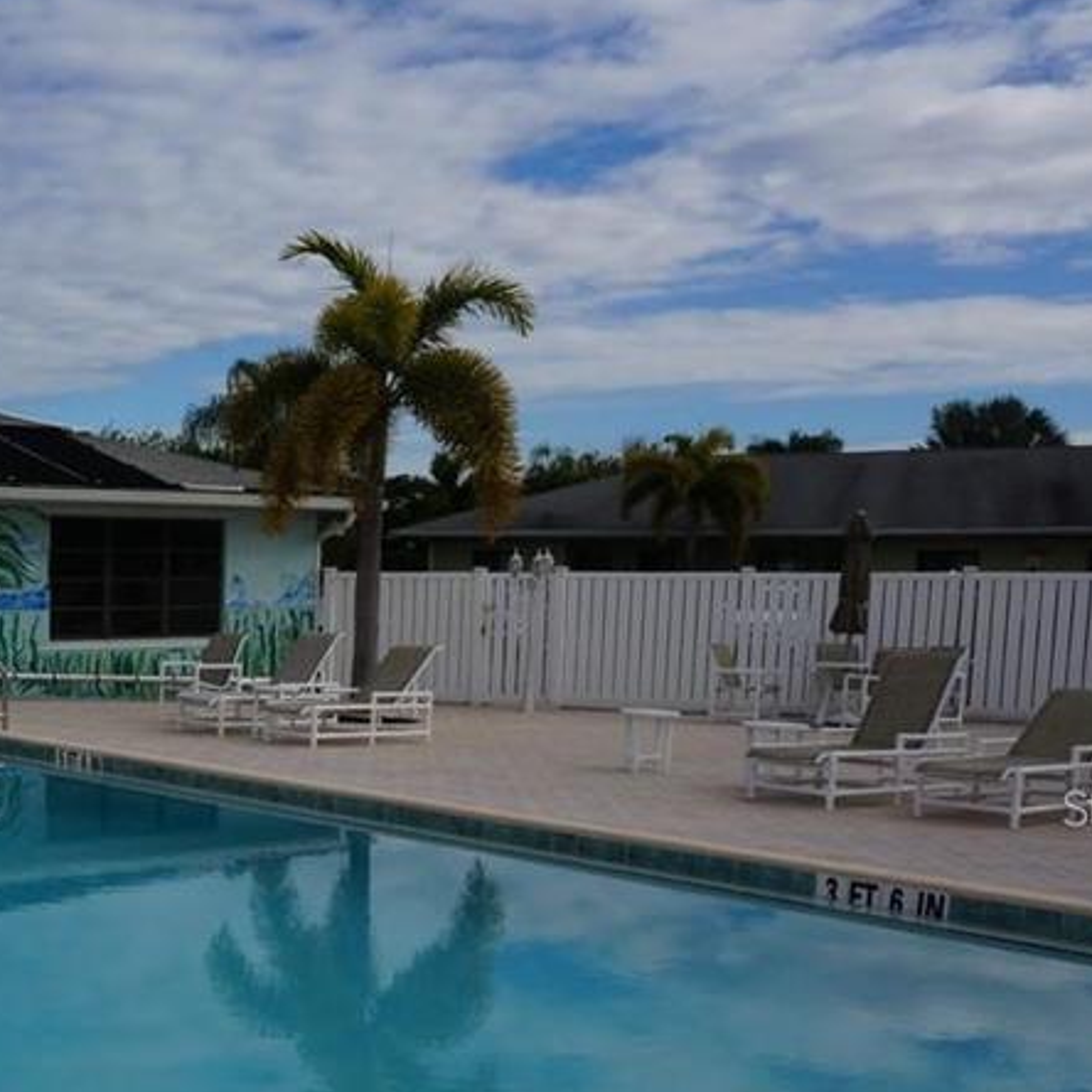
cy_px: 807
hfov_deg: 33.3
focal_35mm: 47
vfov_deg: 35.3
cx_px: 22
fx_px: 1677
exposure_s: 1/125
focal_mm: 16
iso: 100
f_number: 16
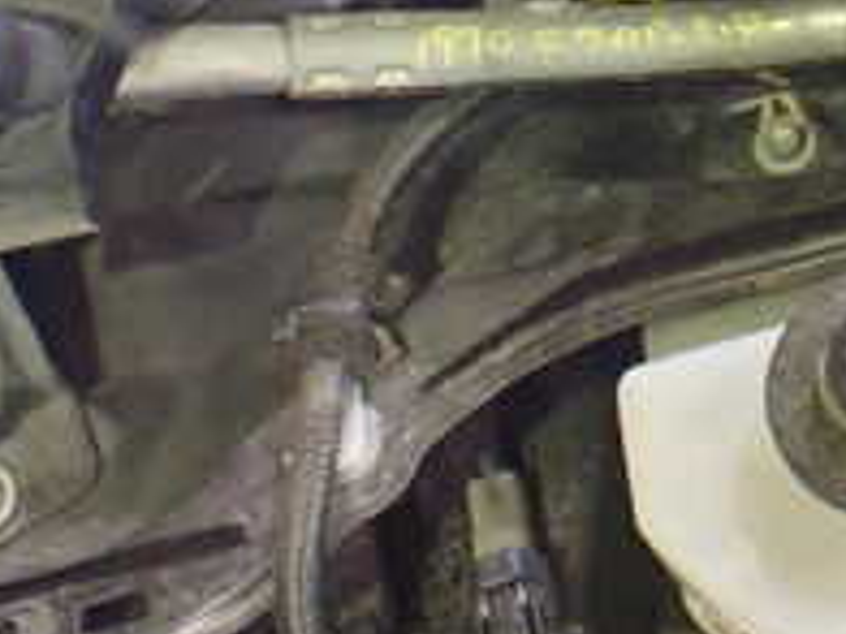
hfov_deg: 20.4
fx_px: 2248
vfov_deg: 15.6
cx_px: 911
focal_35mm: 92
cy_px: -69
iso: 800
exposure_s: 1/30
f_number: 2.3
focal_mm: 5.4
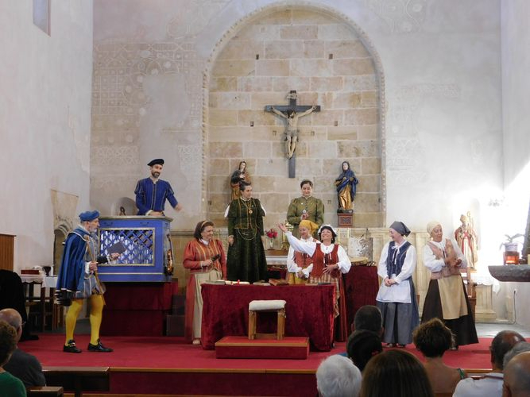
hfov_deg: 32.7
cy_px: 198
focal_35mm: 59
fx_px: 903
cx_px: 265
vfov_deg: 24.8
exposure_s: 1/25
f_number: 4
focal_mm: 10.4
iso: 400
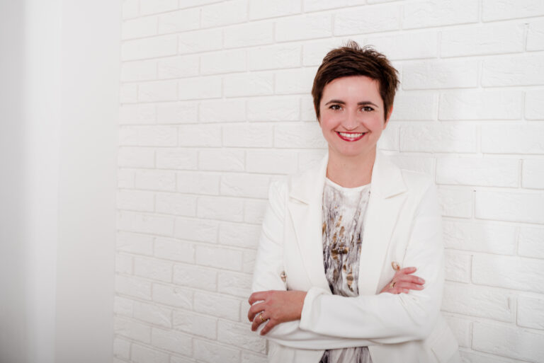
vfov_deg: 27.0
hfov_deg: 39.6
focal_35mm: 50
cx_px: 272
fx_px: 756
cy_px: 182
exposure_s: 1/200
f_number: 4.5
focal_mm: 50
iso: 100
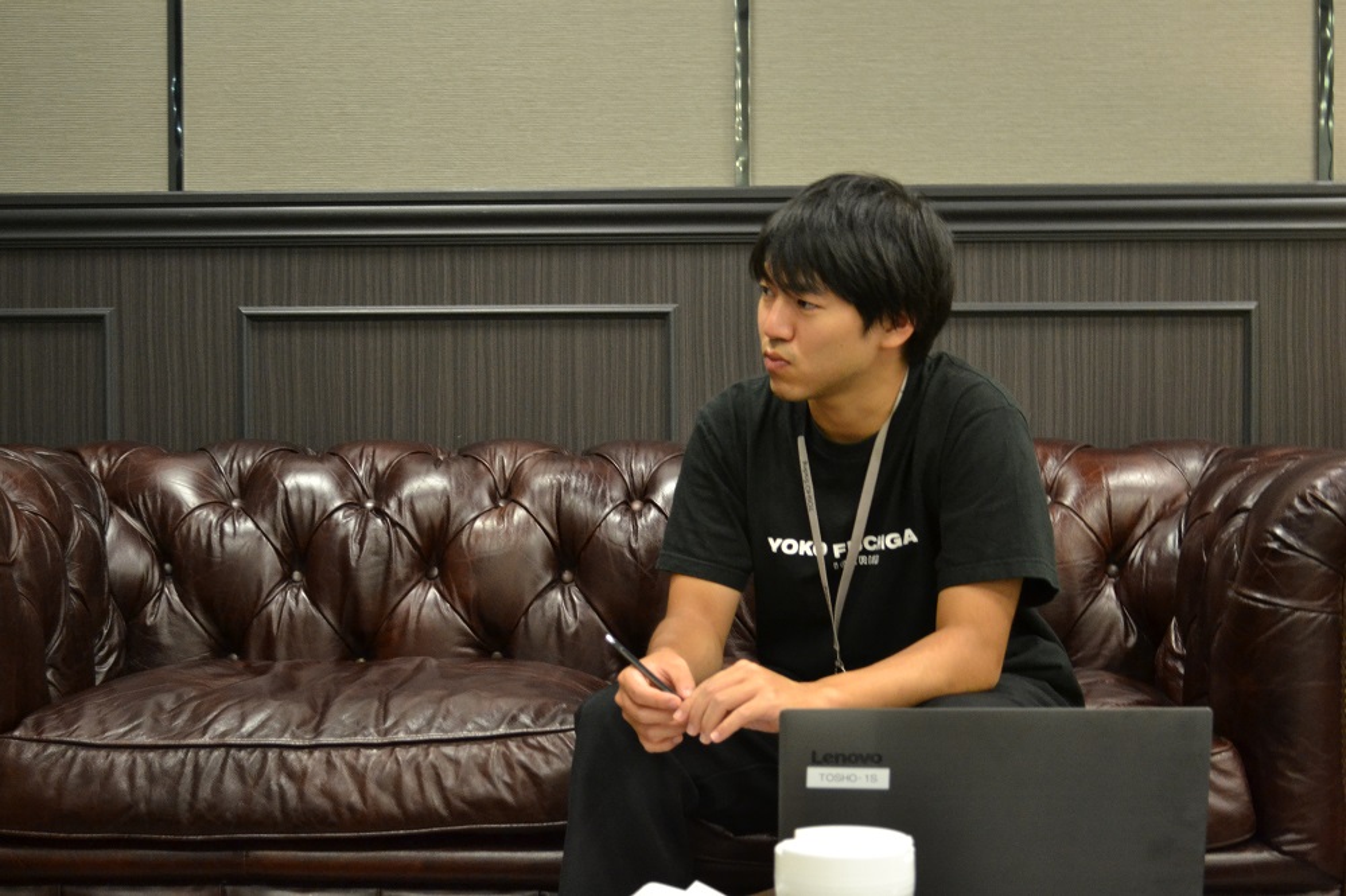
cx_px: 673
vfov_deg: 23.8
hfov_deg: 35.1
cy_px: 448
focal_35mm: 57
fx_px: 2130
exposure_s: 1/30
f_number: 5
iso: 1600
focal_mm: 38
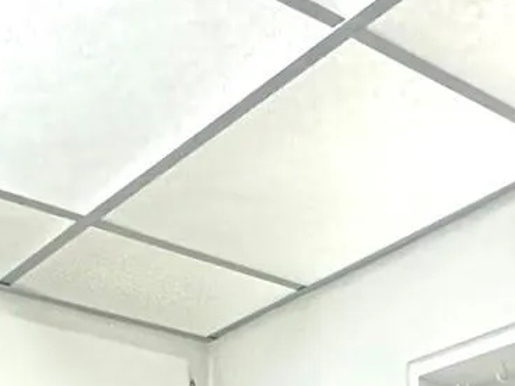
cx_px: 297
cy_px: 975
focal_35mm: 78
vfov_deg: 13.1
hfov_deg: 25.0
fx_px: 1160
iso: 250
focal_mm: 2.22
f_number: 2.2
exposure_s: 1/60
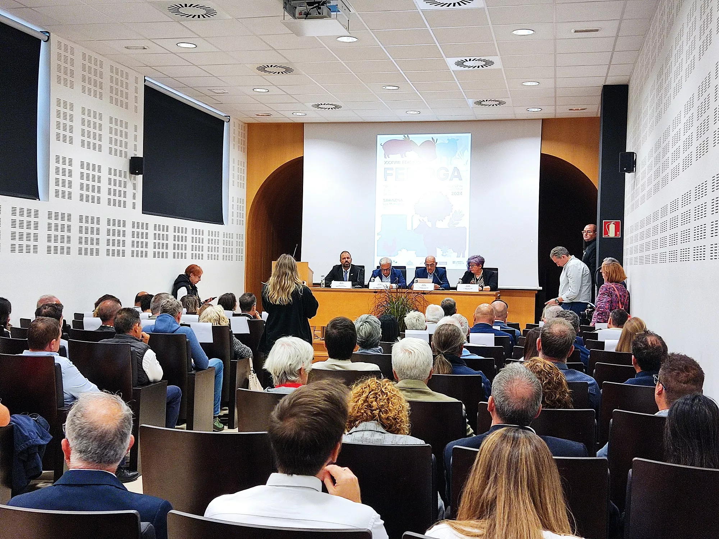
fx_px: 852
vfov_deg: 35.1
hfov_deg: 45.8
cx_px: 360
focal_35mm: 41
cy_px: 270
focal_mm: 4.71
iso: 267
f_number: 1.79
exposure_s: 1/50
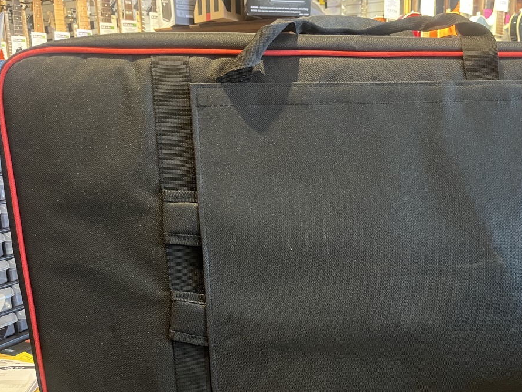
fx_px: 528
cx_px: 329
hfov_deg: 52.0
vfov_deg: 40.3
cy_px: 260
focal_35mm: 35
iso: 500
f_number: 1.6
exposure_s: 1/30
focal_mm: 5.1
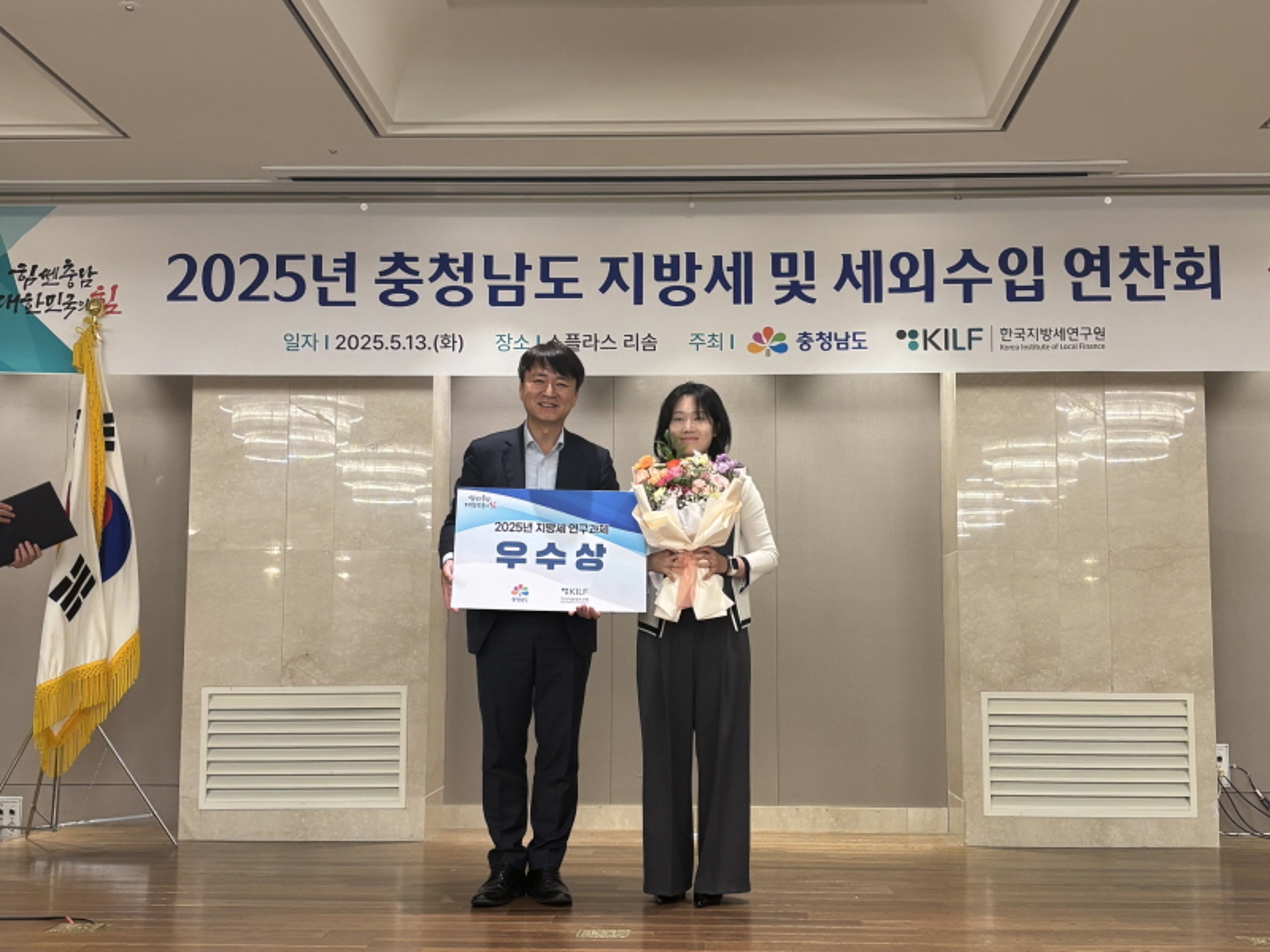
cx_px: 635
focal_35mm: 26
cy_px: 476
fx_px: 954
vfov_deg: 53.1
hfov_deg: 67.3
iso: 100
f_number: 1.6
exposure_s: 1/60
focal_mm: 5.96
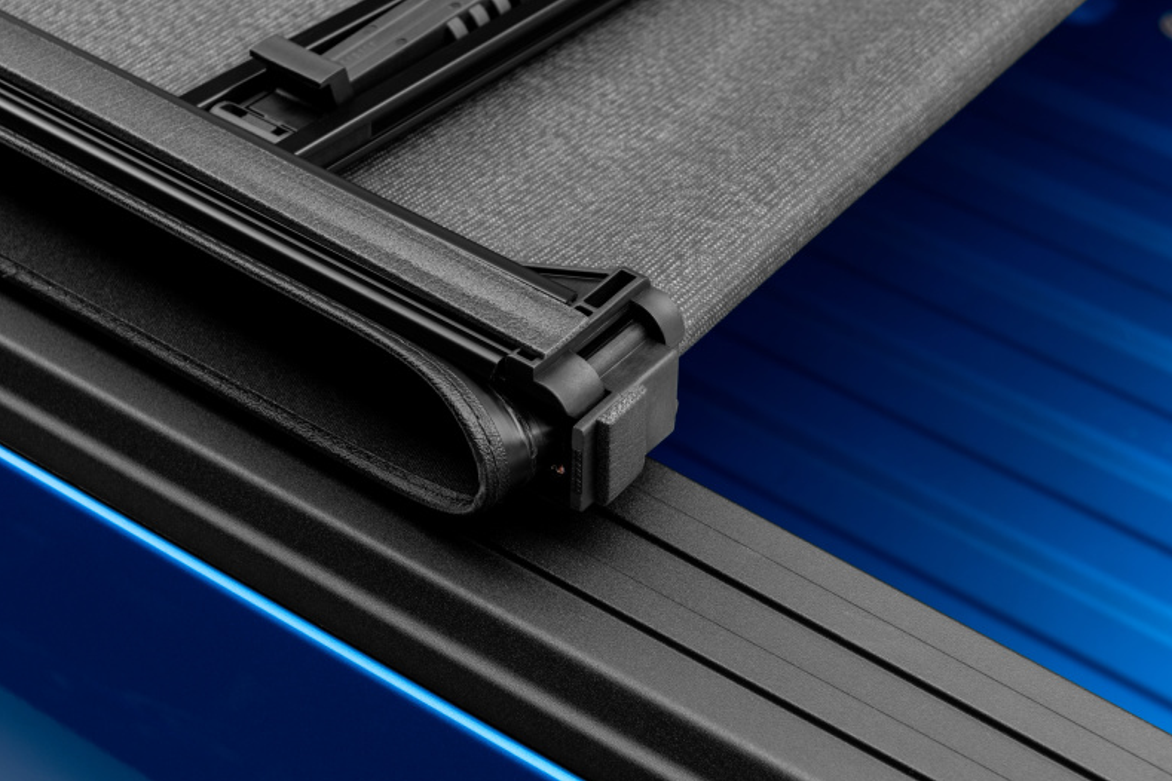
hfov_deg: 28.5
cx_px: 585
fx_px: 2311
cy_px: 392
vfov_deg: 19.2
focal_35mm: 71
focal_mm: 70
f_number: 11
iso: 100
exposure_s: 1/60
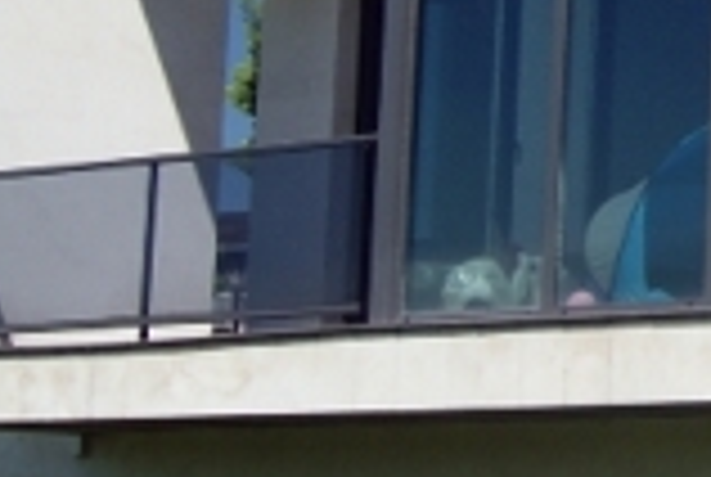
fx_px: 3384
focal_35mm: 171
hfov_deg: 10.8
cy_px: -117
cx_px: 1485
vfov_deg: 8.0
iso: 100
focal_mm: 20
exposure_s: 1/80
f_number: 10
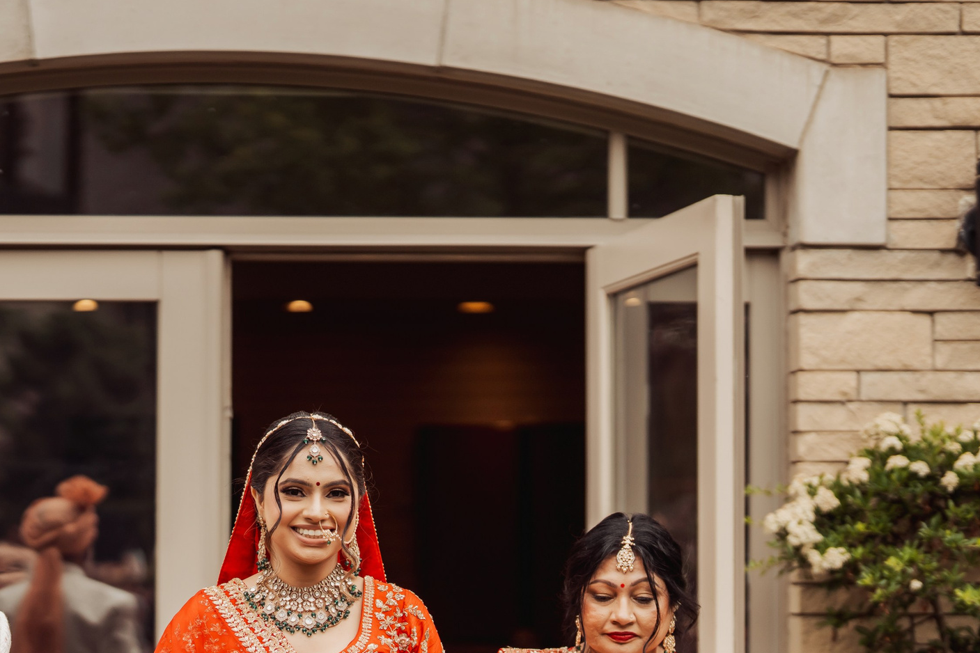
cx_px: 293
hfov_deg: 22.2
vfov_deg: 14.9
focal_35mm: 91
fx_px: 2477
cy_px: 577
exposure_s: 1/5000
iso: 100
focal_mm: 50
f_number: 1.2
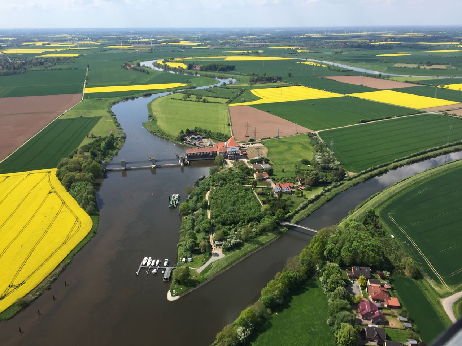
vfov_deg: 48.2
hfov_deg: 61.7
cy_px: 173
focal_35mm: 29
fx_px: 387
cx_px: 231
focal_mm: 4.15
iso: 32
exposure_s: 1/1721
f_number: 2.2
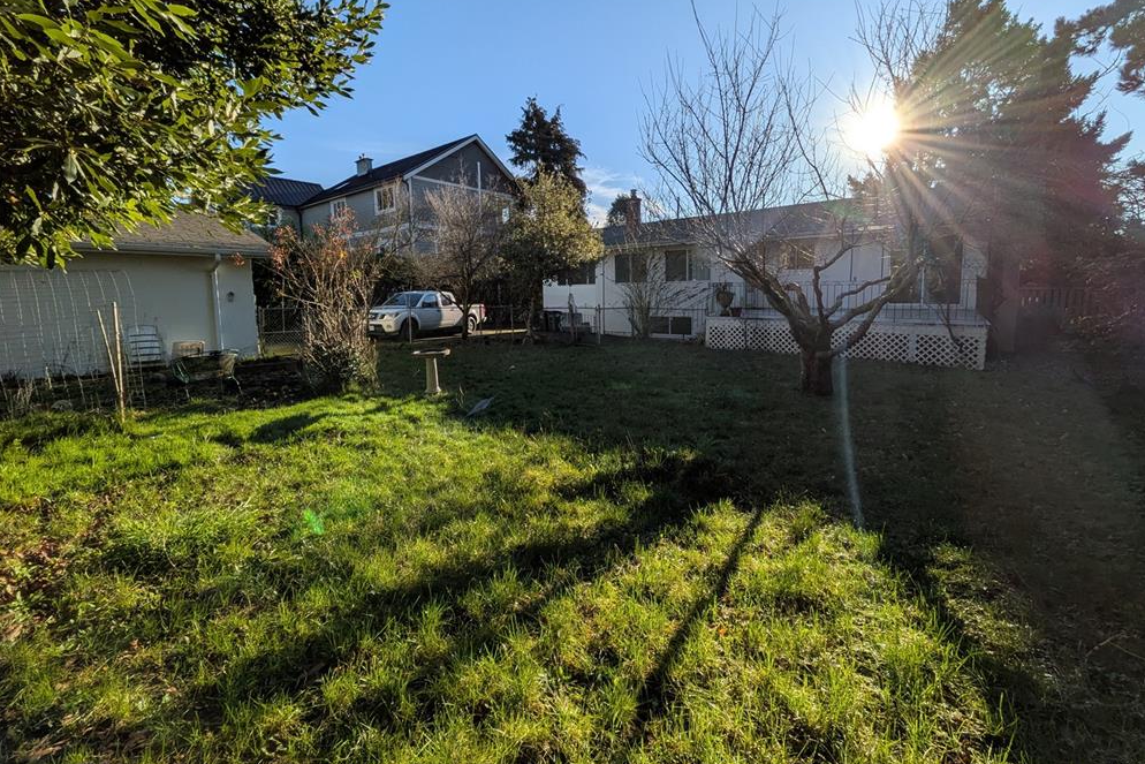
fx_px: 477
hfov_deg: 100.4
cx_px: 586
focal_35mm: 15
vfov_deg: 77.0
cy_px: 334
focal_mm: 1.85
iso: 53
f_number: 2.2
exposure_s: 1/3012
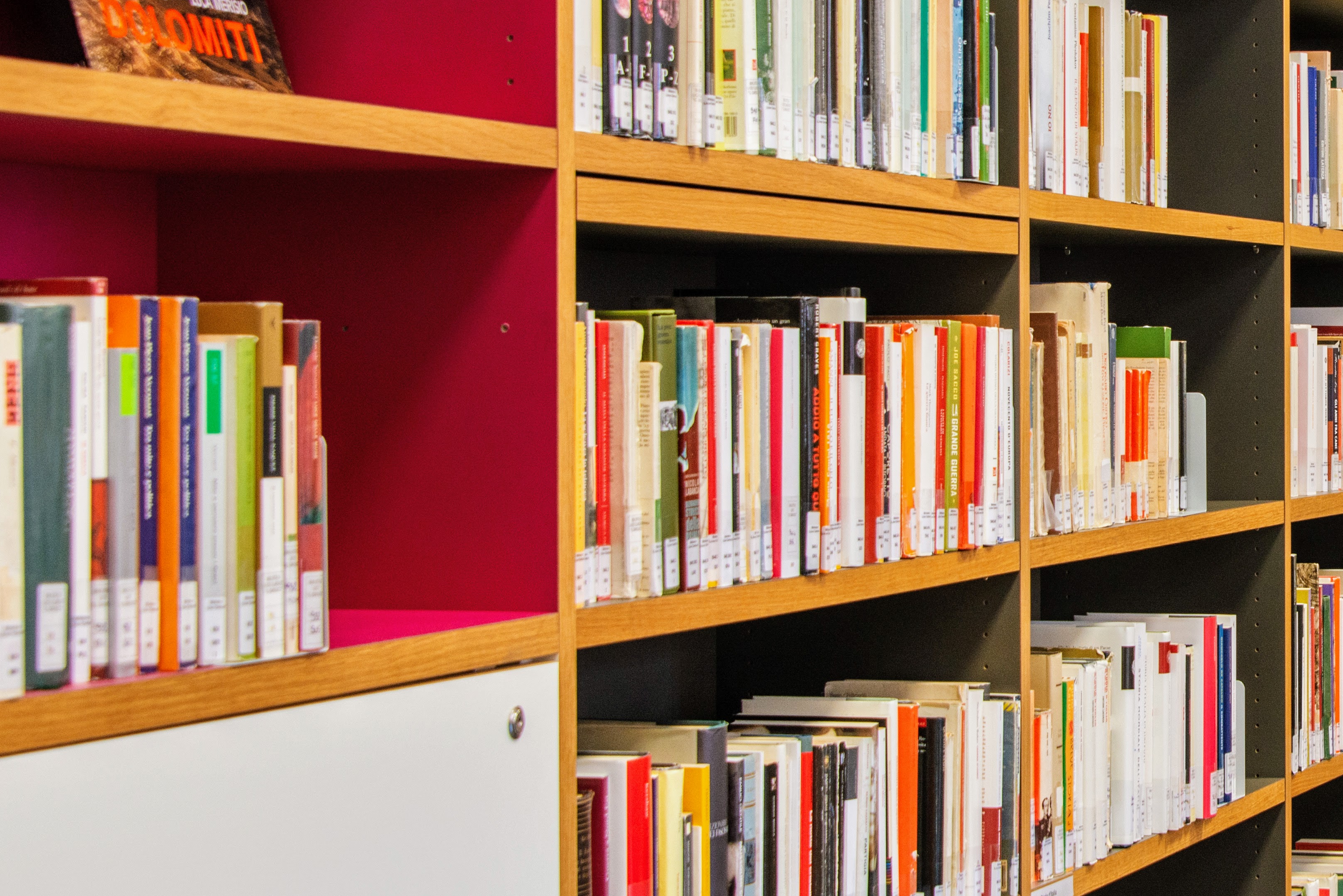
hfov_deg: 19.7
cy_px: 333
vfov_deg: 13.7
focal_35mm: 100
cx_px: 1407
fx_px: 3732
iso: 250
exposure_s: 1/10
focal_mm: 44
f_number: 7.1
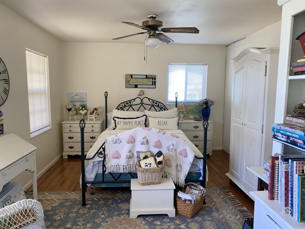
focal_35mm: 26
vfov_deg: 53.1
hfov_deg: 67.3
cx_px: 152
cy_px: 114
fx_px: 229
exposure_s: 1/49
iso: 32
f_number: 1.8
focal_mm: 4.25
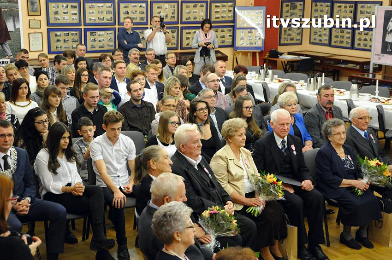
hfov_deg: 29.9
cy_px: 130
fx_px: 734
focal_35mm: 68
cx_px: 196
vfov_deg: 20.1
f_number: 5.6
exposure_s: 1/80
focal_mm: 45
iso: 2500
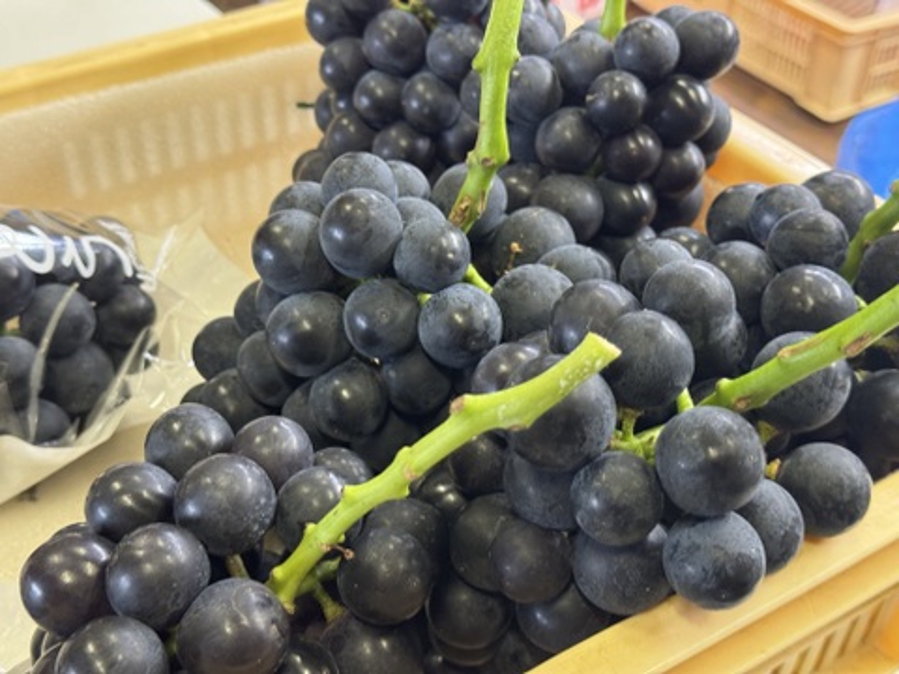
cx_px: 450
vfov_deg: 30.3
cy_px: 337
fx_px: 1247
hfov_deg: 39.7
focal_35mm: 48
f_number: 1.78
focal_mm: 6.76
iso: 250
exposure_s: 1/33
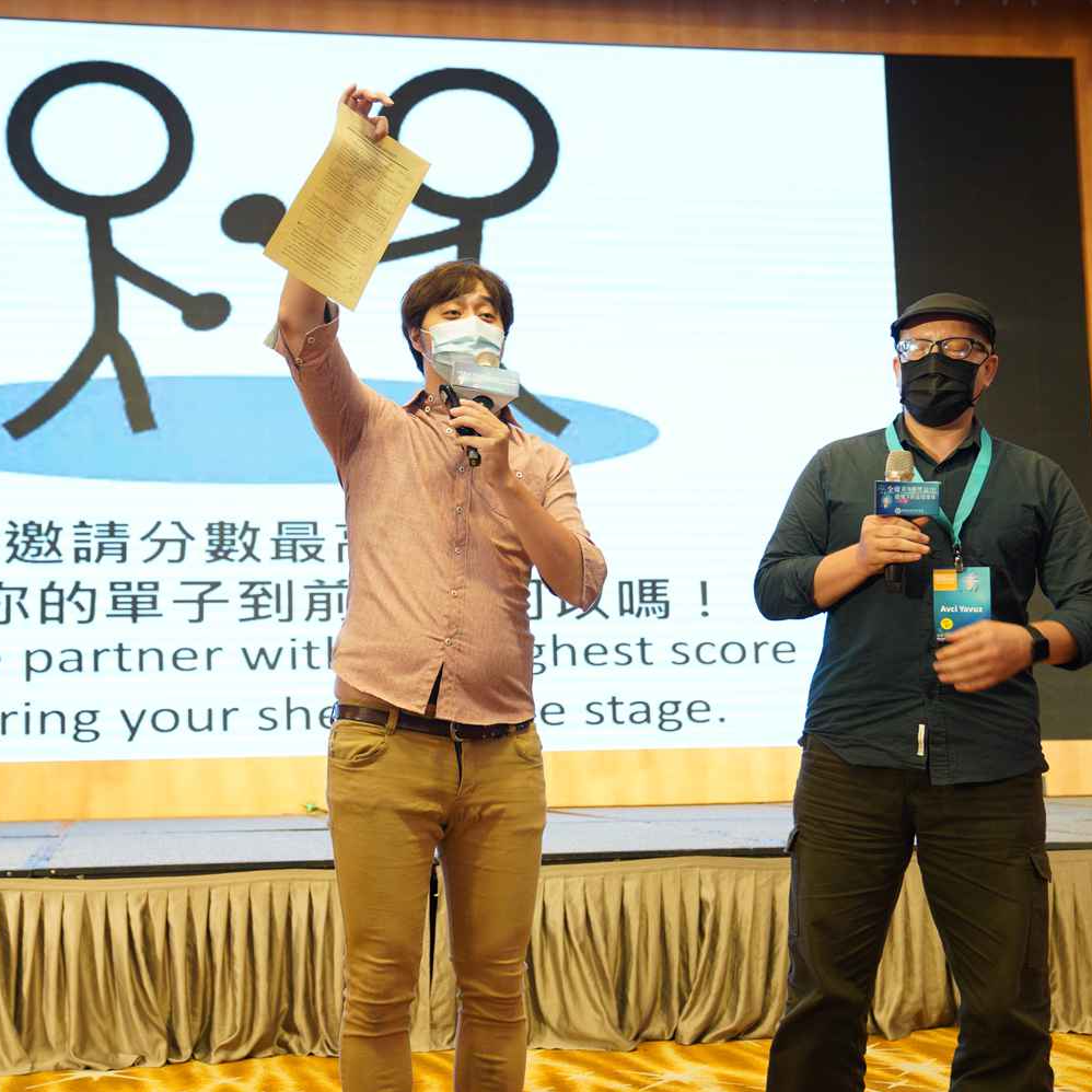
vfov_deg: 36.8
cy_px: 546
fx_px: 1642
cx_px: 374
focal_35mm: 46
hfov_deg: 36.5
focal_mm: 36
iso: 1600
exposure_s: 1/200
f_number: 3.2
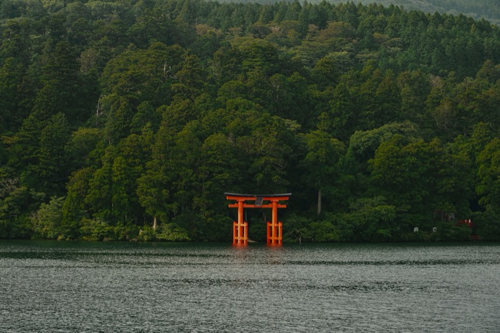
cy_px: 166
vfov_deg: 13.0
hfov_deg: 19.5
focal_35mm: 105
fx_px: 1458
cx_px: 250
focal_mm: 105
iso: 500
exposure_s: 1/640
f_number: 8
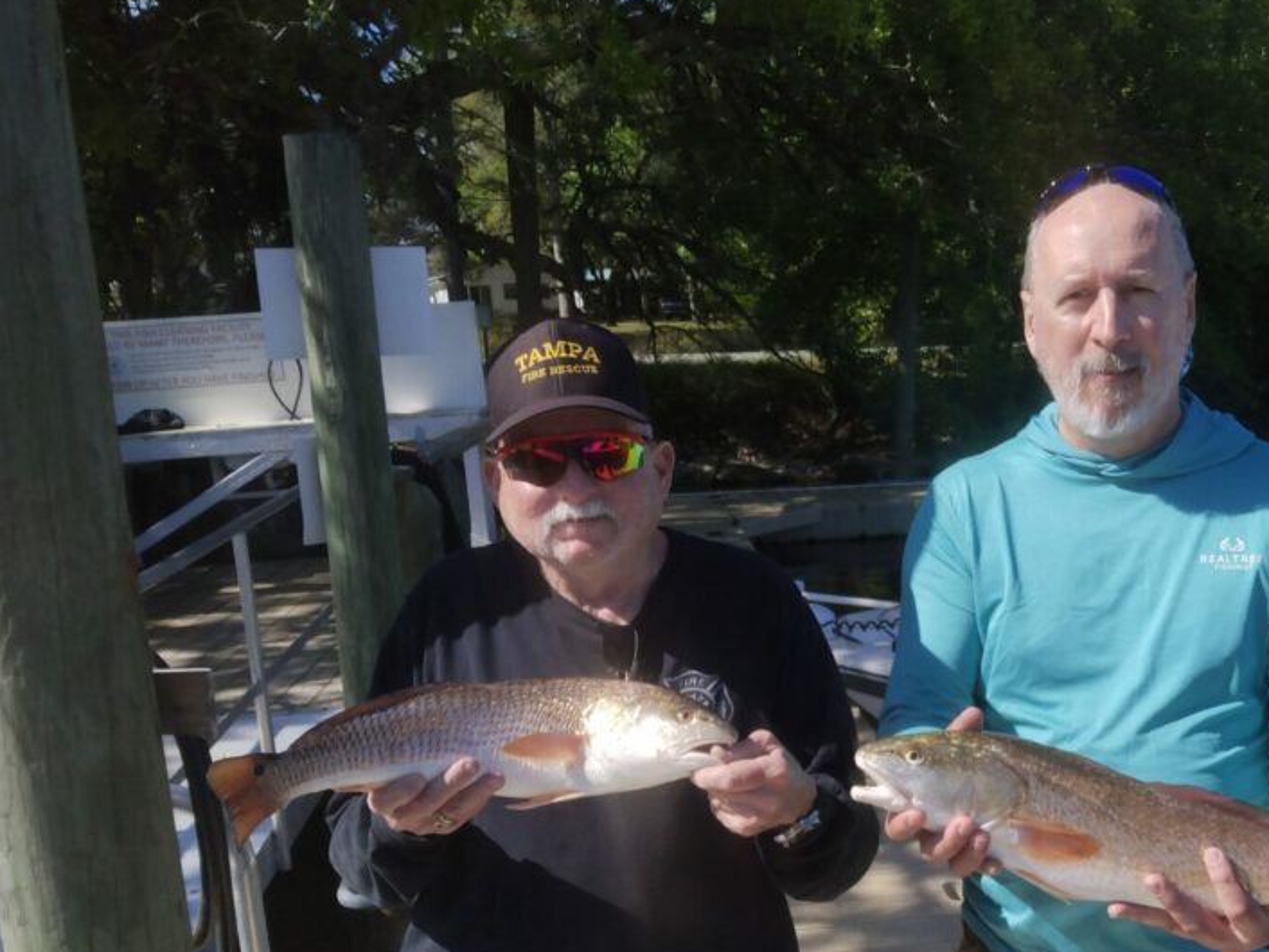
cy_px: 634
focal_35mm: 29
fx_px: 1063
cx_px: 877
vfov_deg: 47.5
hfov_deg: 59.7
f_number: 2
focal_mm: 3.54
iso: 100
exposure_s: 1/1841
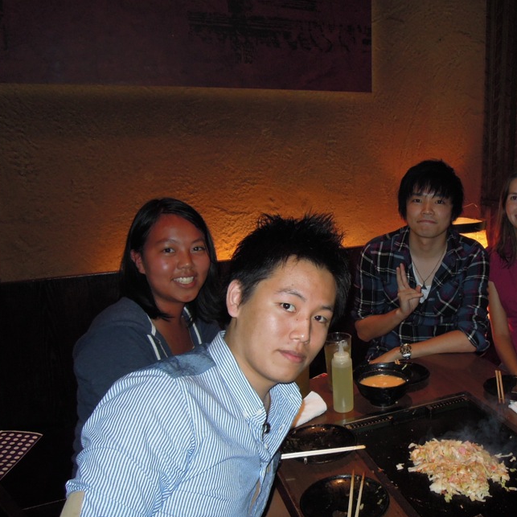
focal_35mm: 33
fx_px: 558
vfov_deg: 49.7
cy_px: 275
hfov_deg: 47.8
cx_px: 390
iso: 200
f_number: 2.8
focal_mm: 4.3
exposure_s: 1/30
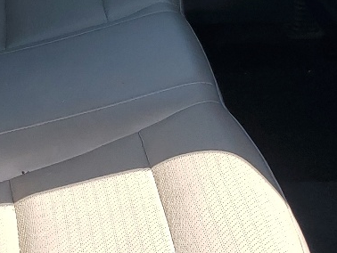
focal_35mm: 110
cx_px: 74
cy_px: 12
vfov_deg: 13.3
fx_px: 1072
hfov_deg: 17.7
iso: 50
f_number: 1.5
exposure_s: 1/714
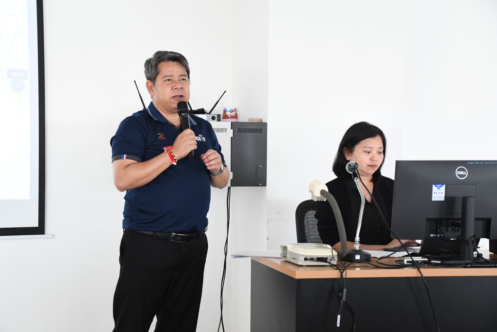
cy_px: 166
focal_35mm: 72
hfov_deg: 28.1
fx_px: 994
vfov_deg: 18.9
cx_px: 248
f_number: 4.5
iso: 2800
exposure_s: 1/80
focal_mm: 48
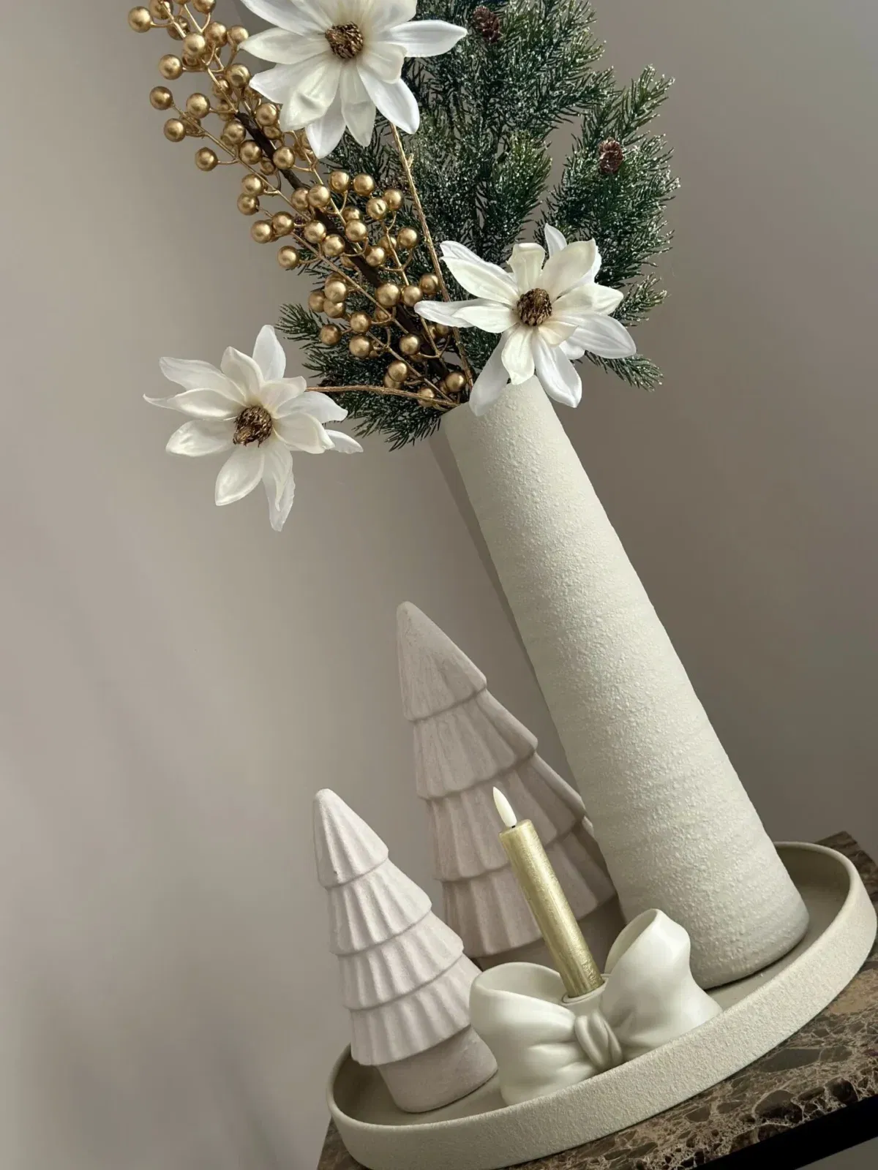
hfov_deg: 30.3
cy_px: 585
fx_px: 1623
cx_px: 439
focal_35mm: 48
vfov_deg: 39.7
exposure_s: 1/121
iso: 80
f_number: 1.78
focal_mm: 6.86
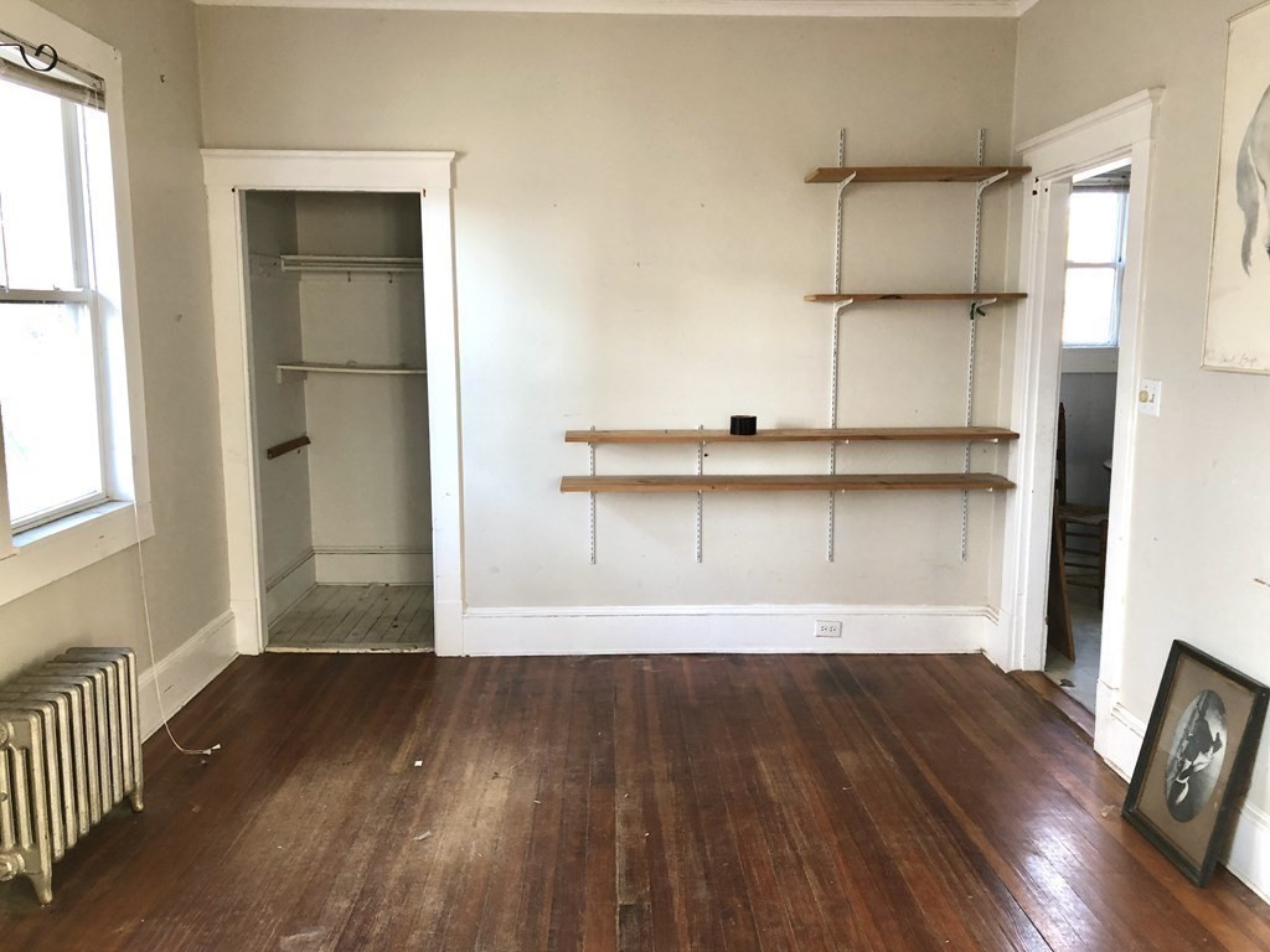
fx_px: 1027
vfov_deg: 49.7
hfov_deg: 63.4
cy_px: 476
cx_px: 635
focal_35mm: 28
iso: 40
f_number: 1.8
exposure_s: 1/20
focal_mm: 4
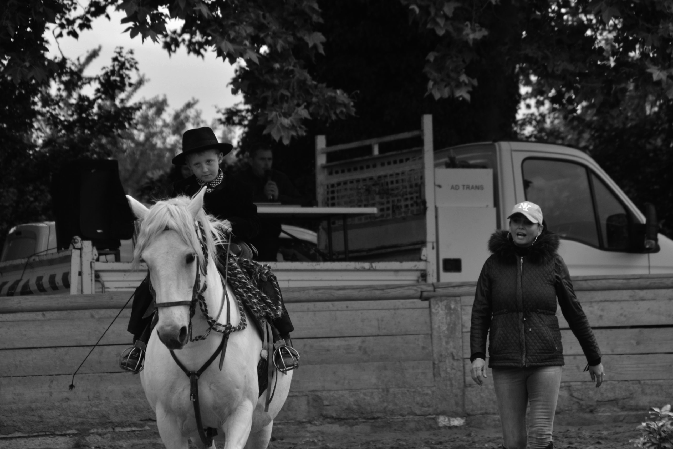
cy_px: 224
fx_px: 5608
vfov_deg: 4.6
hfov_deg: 6.9
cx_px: 336
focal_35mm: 300
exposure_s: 1/500
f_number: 6.3
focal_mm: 200
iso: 400
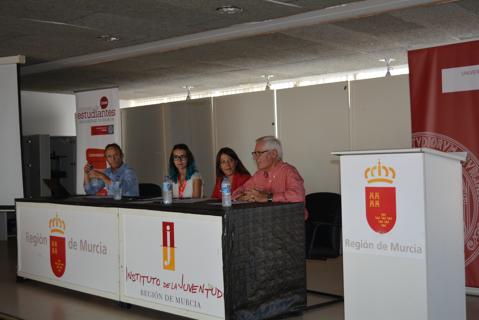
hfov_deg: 38.9
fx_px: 679
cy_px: 160
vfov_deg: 26.5
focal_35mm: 51
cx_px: 240
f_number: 4.5
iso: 400
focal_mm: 34
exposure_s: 1/80
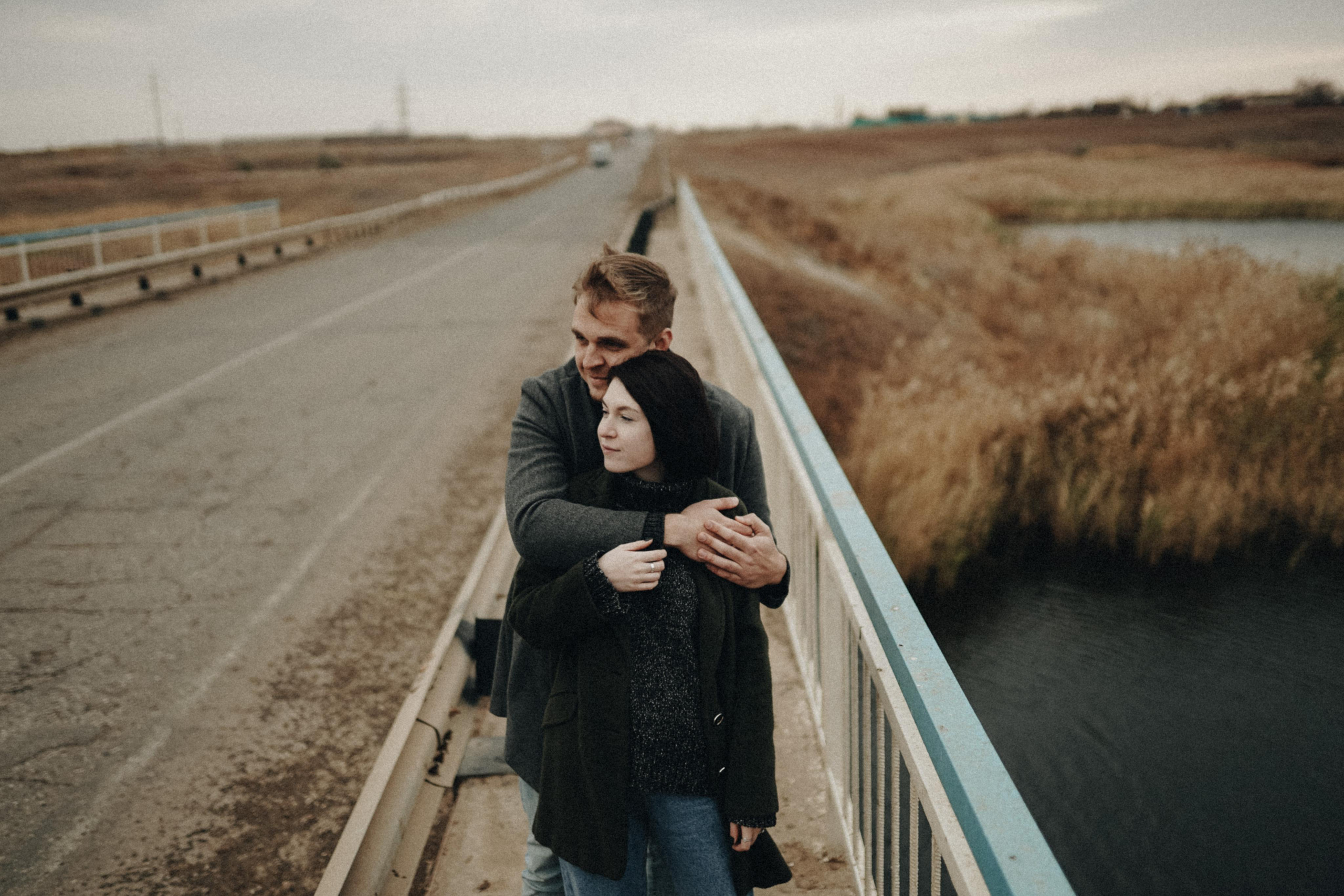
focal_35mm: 35
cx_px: 672
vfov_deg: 37.9
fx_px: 1307
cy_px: 448
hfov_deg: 54.4
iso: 200
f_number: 1.4
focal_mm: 35
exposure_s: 1/1600
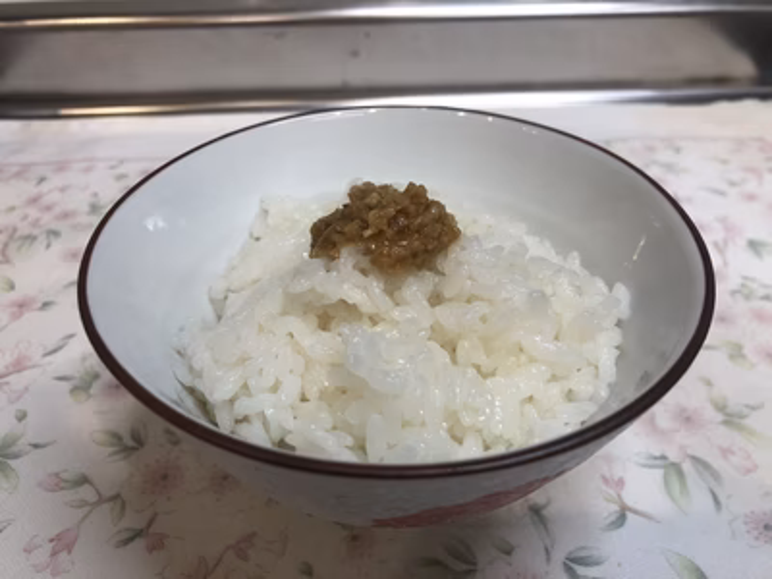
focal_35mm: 28
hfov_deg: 63.4
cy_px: 290
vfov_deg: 49.7
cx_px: 386
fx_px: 624
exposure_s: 1/63
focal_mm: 3.99
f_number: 1.8
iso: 40
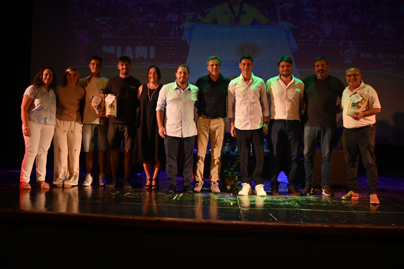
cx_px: 202
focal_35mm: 46
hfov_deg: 43.0
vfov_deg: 29.4
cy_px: 134
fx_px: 513
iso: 800
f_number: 5
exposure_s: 1/200
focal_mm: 30.5
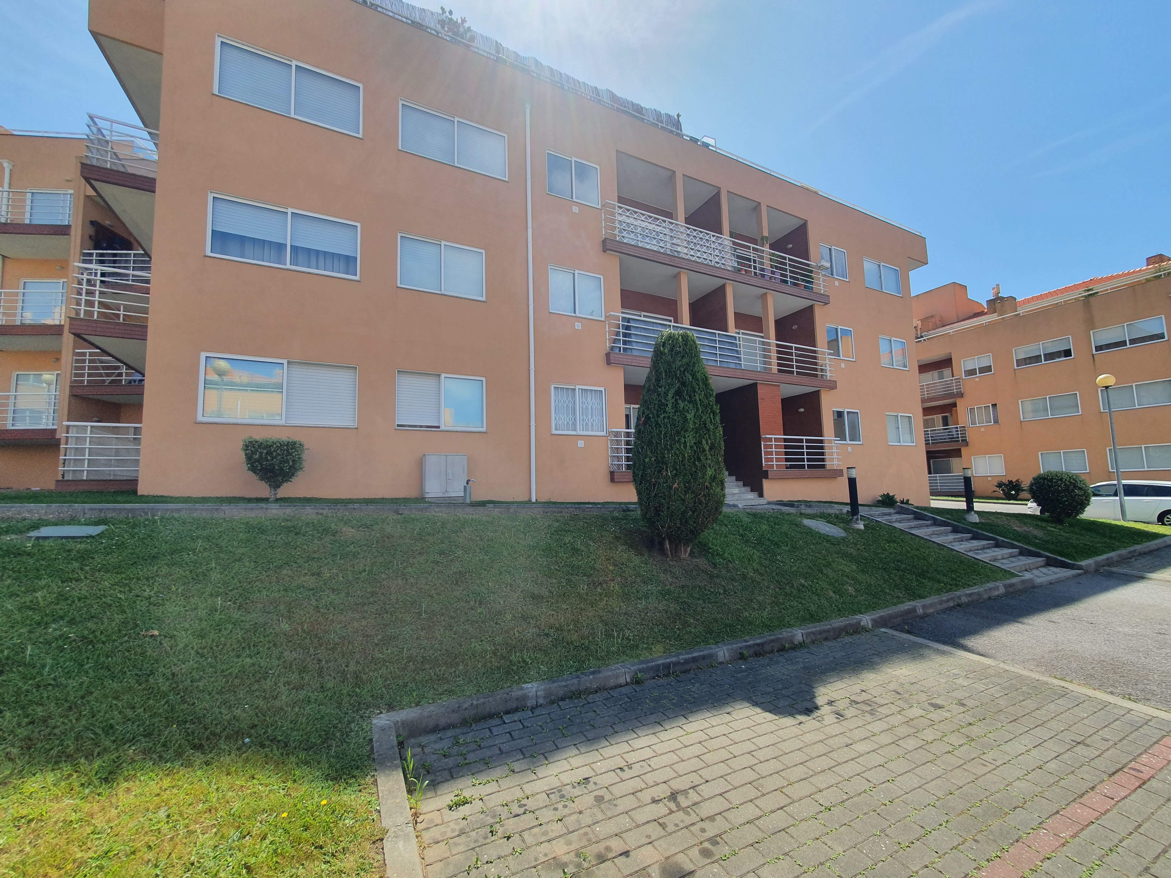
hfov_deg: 106.2
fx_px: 440
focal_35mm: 13
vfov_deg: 89.9
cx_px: 586
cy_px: 439
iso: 50
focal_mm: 1.8
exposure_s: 1/706
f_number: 2.2
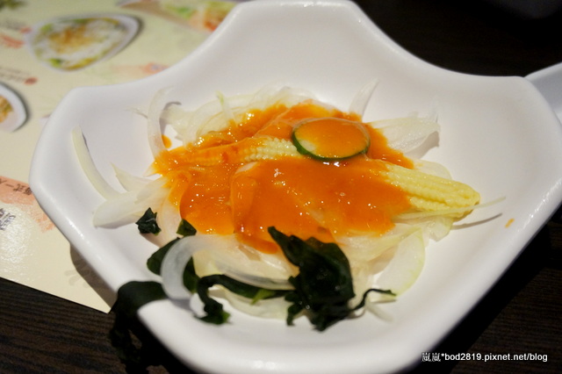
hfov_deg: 55.1
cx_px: 281
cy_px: 187
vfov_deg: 38.3
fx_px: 538
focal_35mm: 34
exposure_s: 1/160
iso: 2500
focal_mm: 23
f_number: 4.5
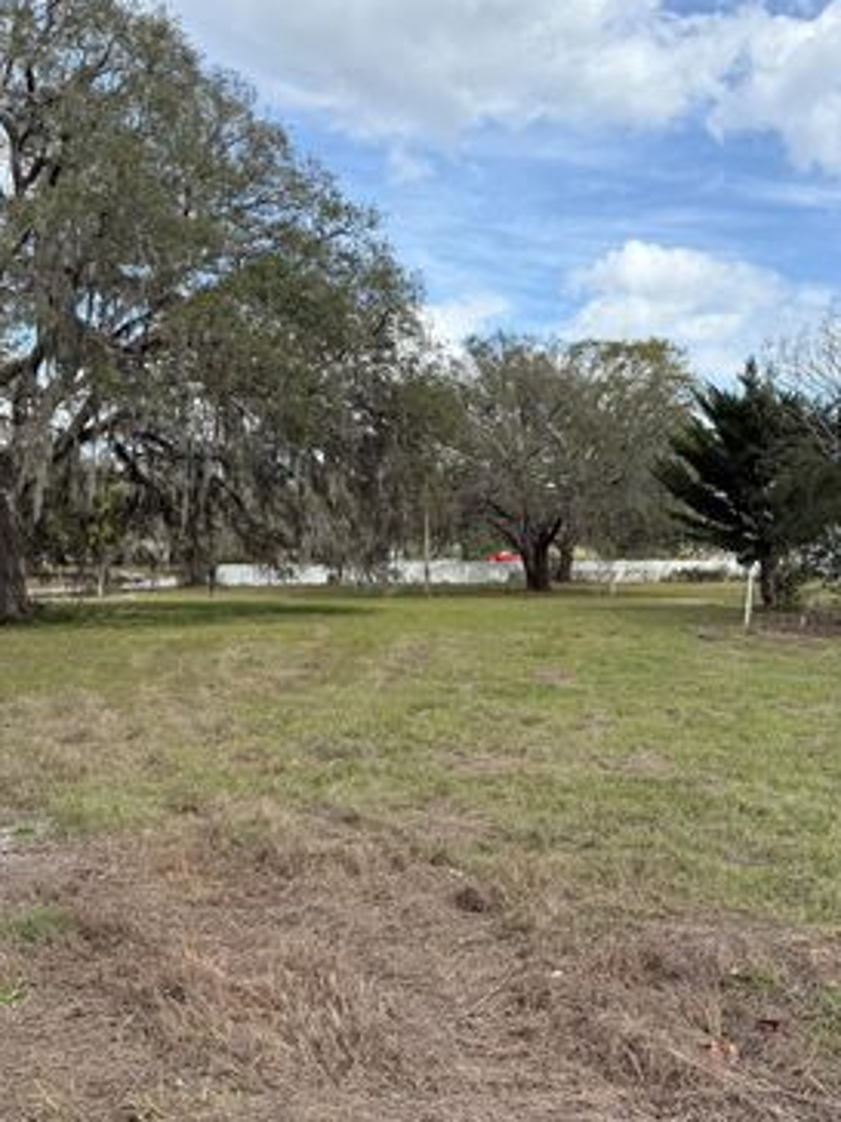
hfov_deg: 42.7
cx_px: 508
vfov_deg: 55.3
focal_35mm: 33
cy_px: 547
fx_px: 1069
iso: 80
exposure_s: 1/3145
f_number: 1.78
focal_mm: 6.76
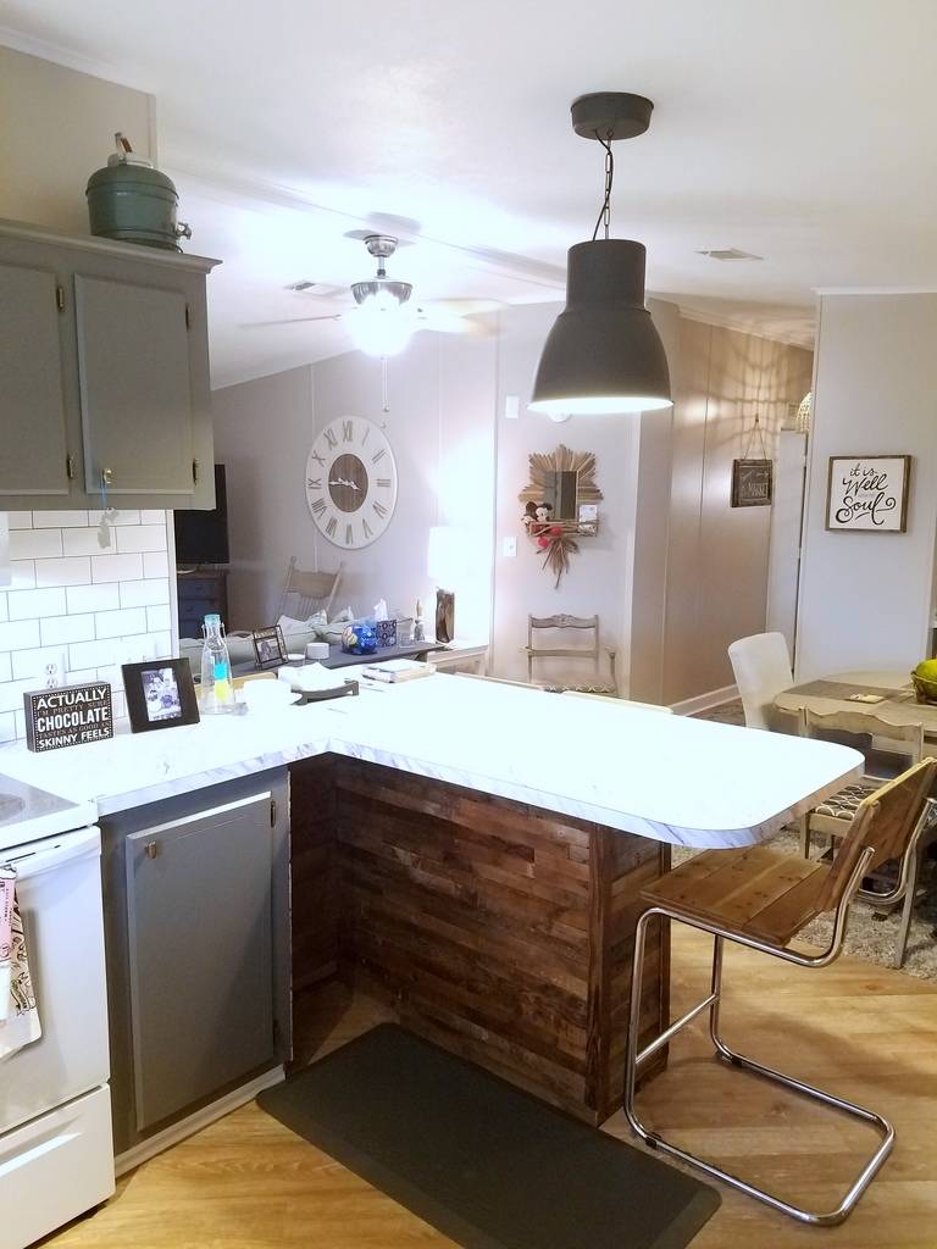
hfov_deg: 53.1
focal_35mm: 26
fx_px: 938
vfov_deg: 67.3
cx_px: 468
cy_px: 624
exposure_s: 1/40
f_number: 1.7
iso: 640
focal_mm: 4.2
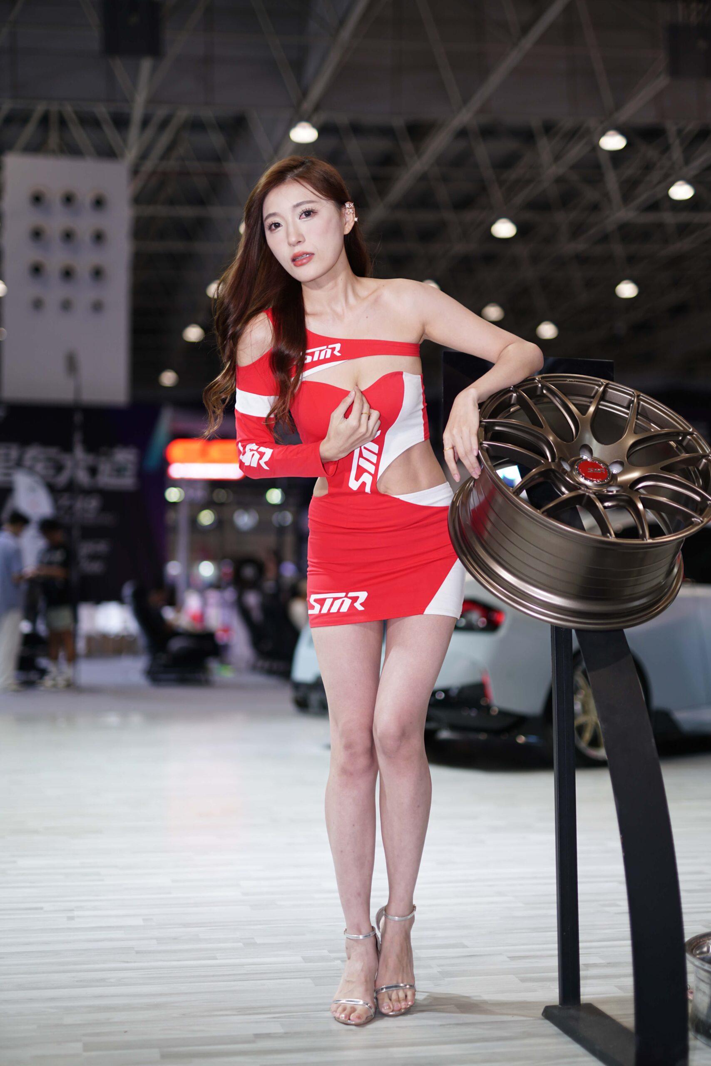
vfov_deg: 39.6
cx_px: 356
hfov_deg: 27.0
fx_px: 1480
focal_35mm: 50
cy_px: 533
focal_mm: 50
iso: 100
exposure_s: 1/125
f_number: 1.4
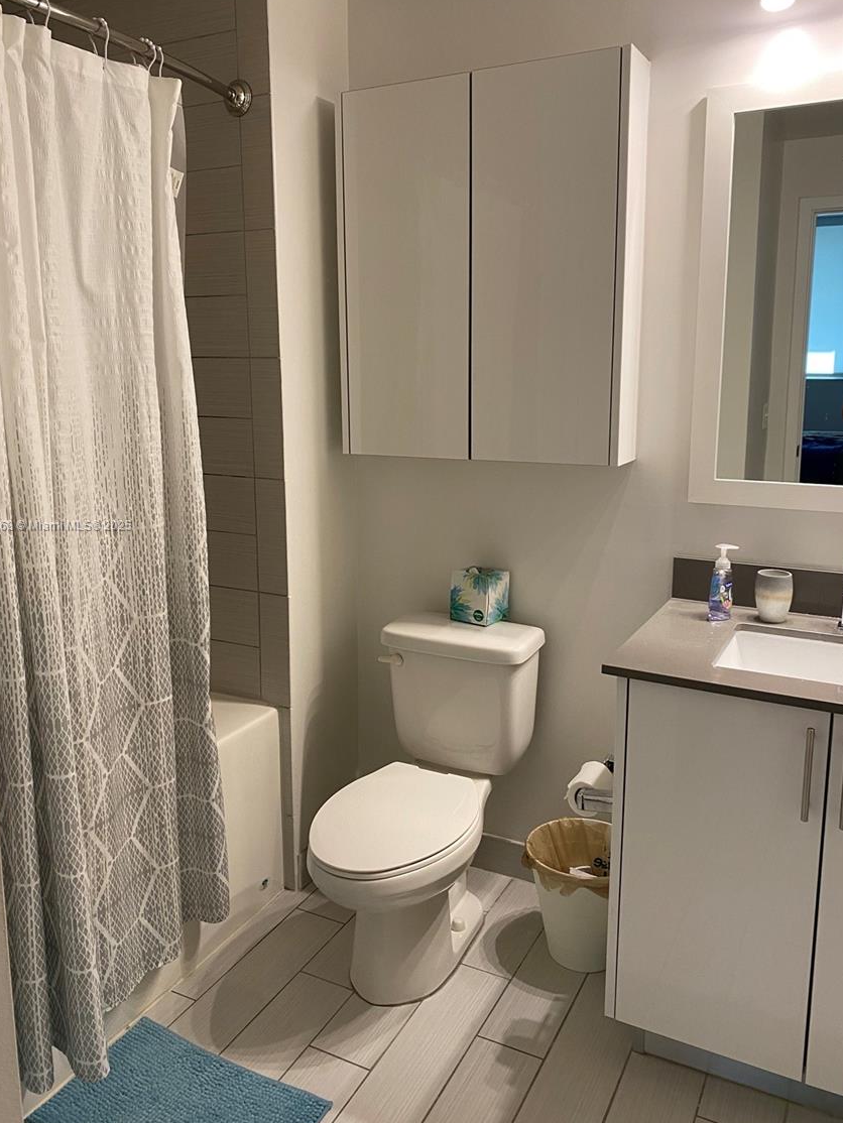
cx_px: 400
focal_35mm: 28
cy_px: 526
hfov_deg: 49.7
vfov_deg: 63.4
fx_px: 909
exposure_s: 1/60
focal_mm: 4.25
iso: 80
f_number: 1.8
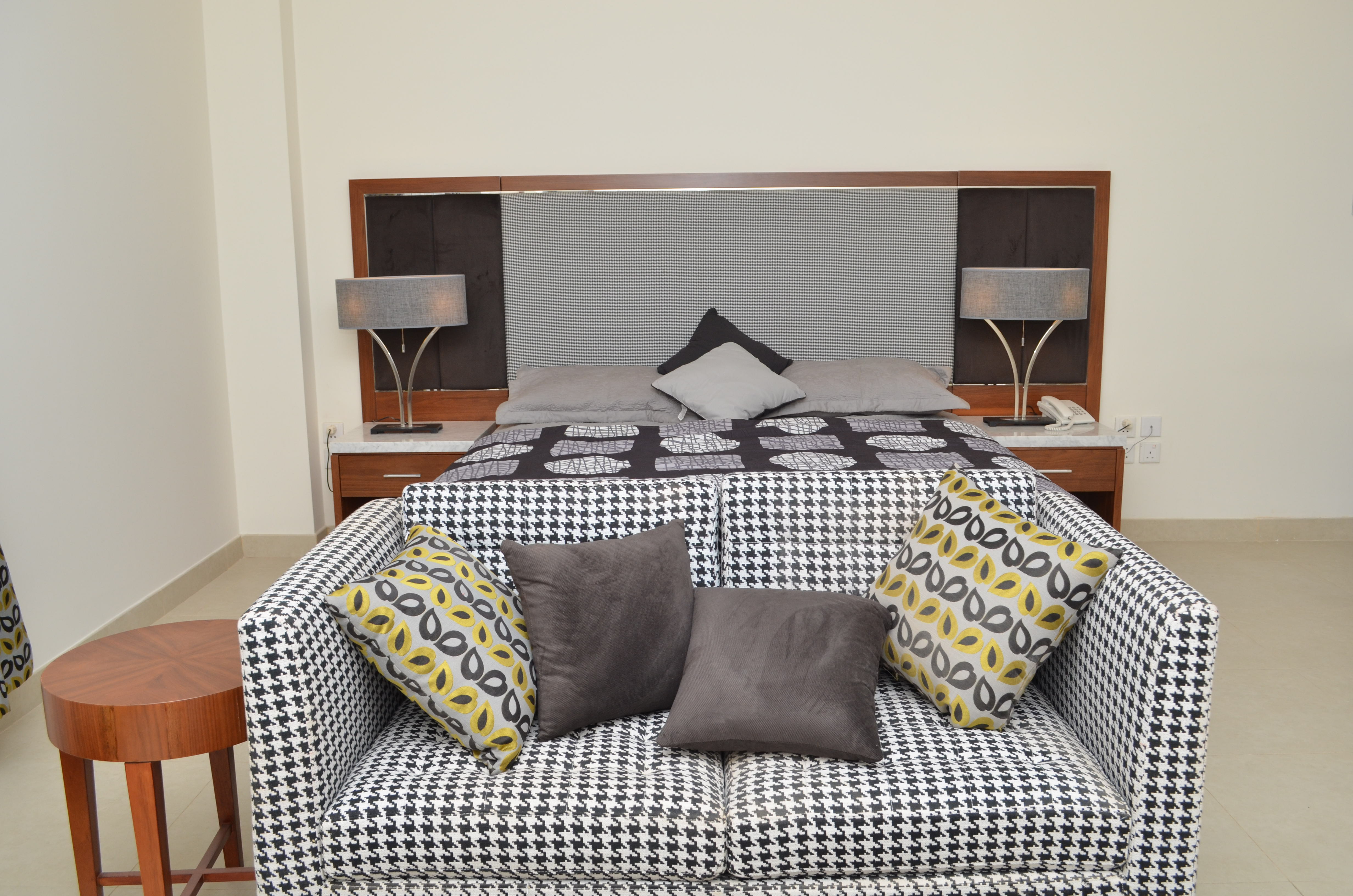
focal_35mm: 30
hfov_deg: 62.0
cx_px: 676
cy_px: 448
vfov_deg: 43.4
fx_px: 1125
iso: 400
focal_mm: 20
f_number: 8
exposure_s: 1/180
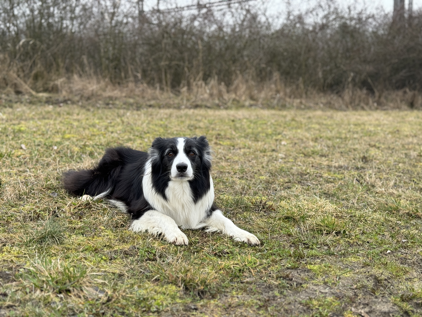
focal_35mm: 48
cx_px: 211
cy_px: 158
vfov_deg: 30.3
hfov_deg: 39.7
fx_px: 585
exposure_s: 1/326
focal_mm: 6.86
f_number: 1.78
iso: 64
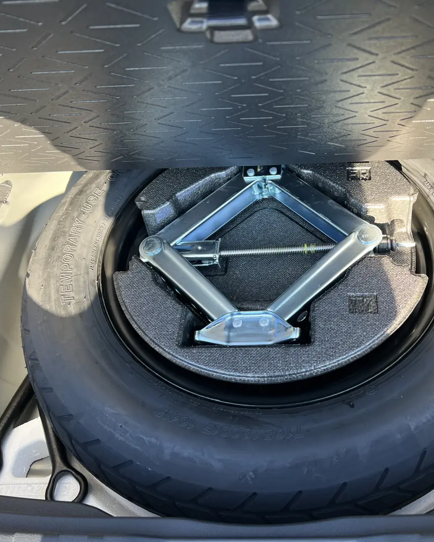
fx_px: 546
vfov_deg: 52.8
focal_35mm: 34
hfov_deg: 43.0
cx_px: 276
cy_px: 272
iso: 64
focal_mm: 5.7
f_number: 1.5
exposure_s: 1/140
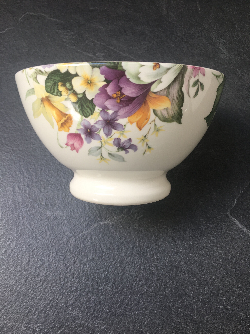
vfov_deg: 61.7
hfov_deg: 48.2
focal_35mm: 29
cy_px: 167
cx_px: 125
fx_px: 279
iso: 25
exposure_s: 1/50
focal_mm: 4.15
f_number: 2.2
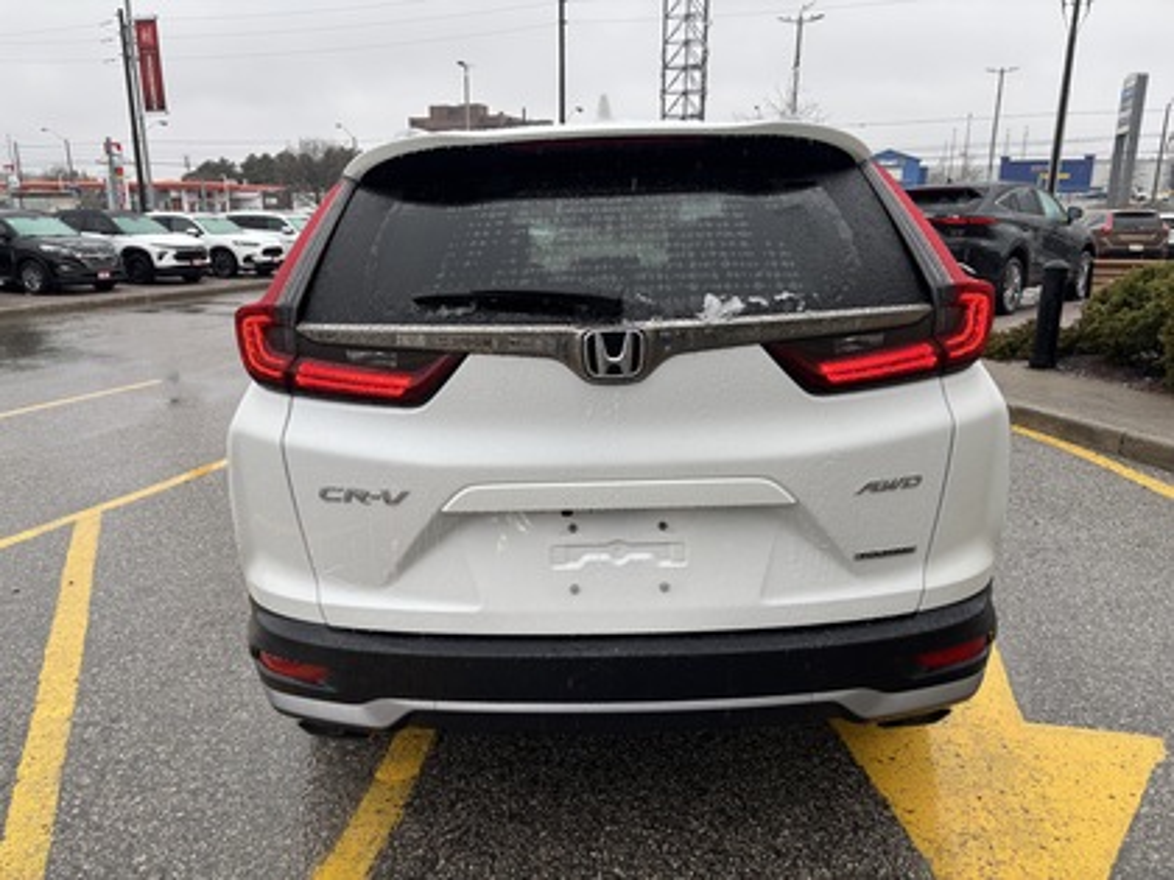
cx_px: 587
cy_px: 440
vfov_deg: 53.1
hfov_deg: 67.3
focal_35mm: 26
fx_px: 882
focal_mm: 5.96
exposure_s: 1/121
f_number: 1.6
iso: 40
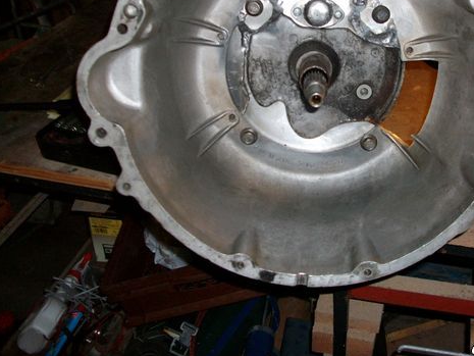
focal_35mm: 44
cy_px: 114
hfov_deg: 42.3
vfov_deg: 32.6
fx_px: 603
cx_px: 320
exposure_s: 1/40
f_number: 2.9
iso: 125
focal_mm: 5.7
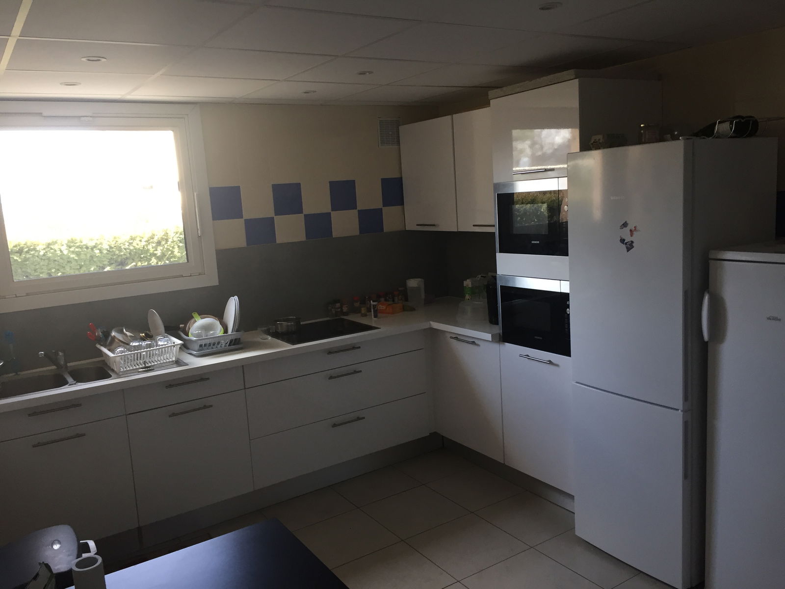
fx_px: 658
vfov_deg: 48.2
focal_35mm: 29
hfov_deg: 61.7
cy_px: 294
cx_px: 392
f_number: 2.2
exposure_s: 1/33
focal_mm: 4.15
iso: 40
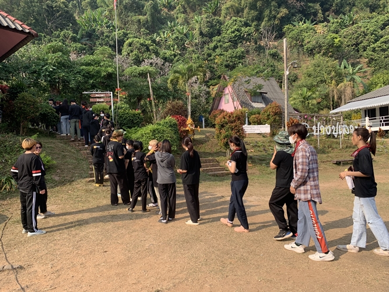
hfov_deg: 67.3
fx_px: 292
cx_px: 194
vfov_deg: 53.0
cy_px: 146
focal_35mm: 26
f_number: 1.8
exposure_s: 1/879
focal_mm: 4.25
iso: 25
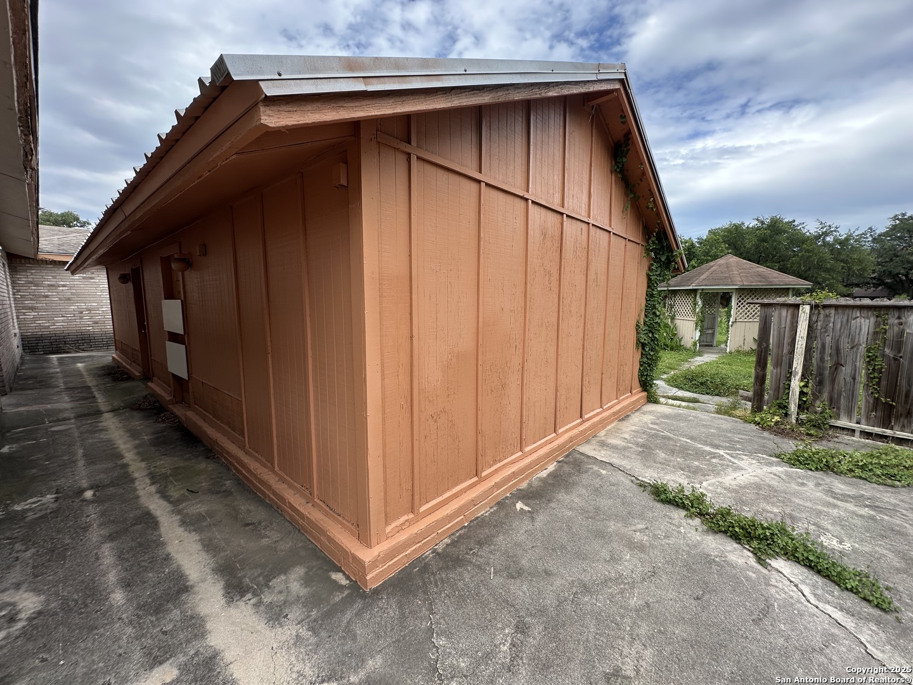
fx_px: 369
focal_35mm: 14
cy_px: 342
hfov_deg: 102.1
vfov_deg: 85.7
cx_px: 456
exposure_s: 1/504
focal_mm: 2.22
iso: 40
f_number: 2.2
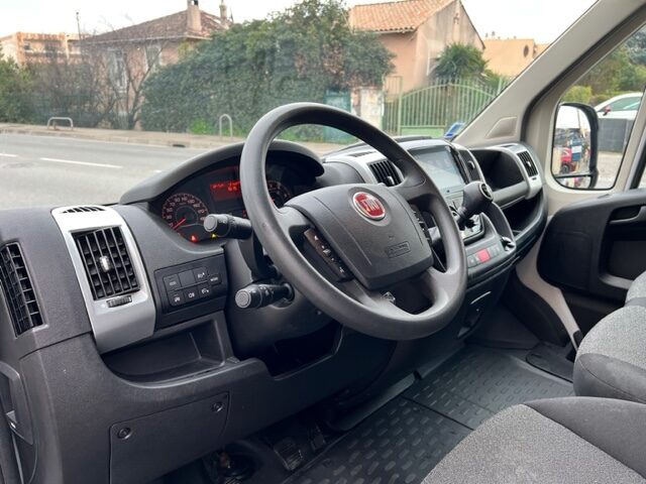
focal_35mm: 26
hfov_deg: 67.3
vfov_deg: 53.1
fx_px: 485
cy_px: 242
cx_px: 323
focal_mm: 5.7
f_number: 1.5
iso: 100
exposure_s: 1/121
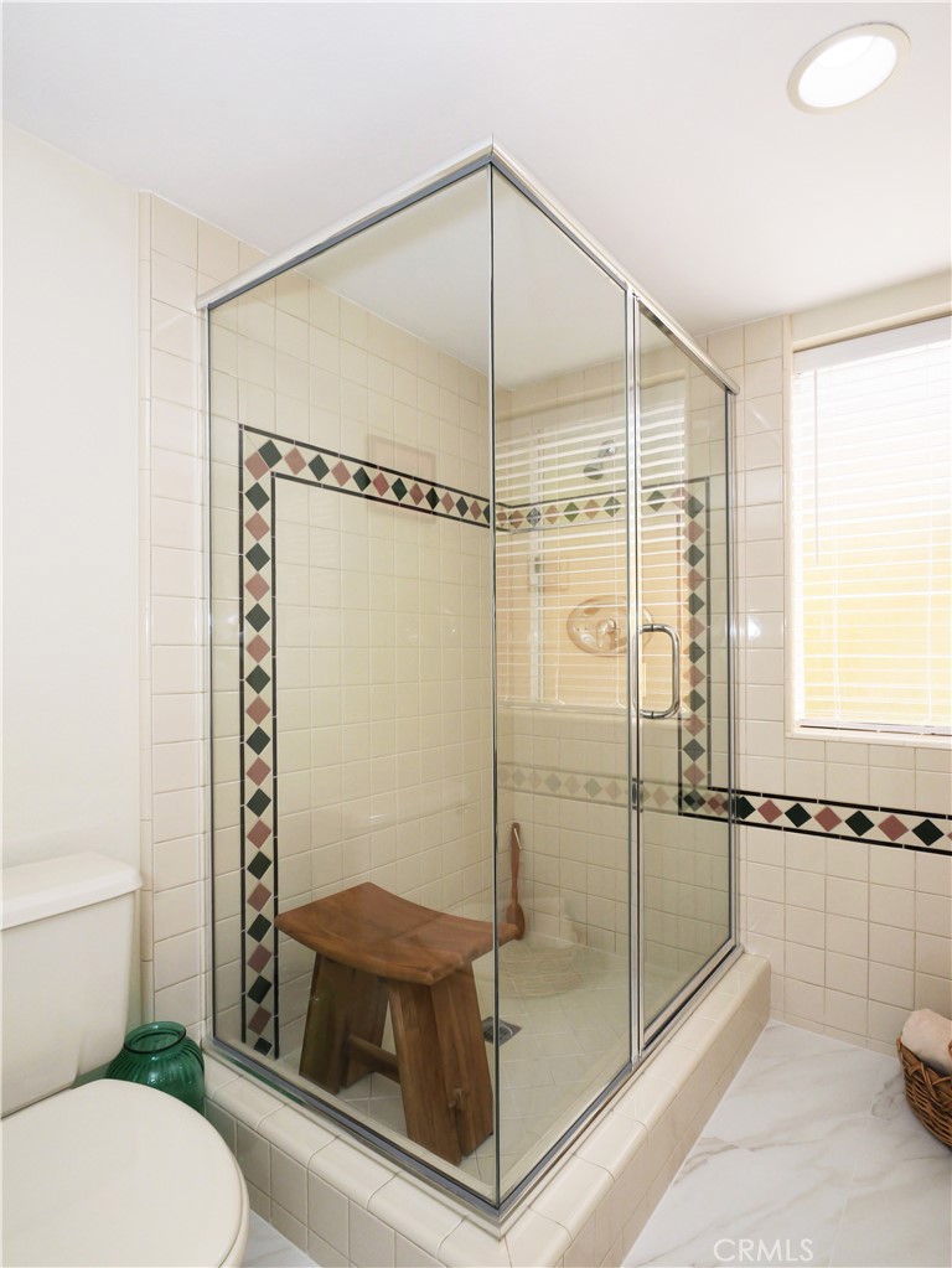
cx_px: 476
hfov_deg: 71.6
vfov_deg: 87.7
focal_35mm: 18
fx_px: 660
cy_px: 634
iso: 400
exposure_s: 1/250
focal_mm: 9
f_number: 11
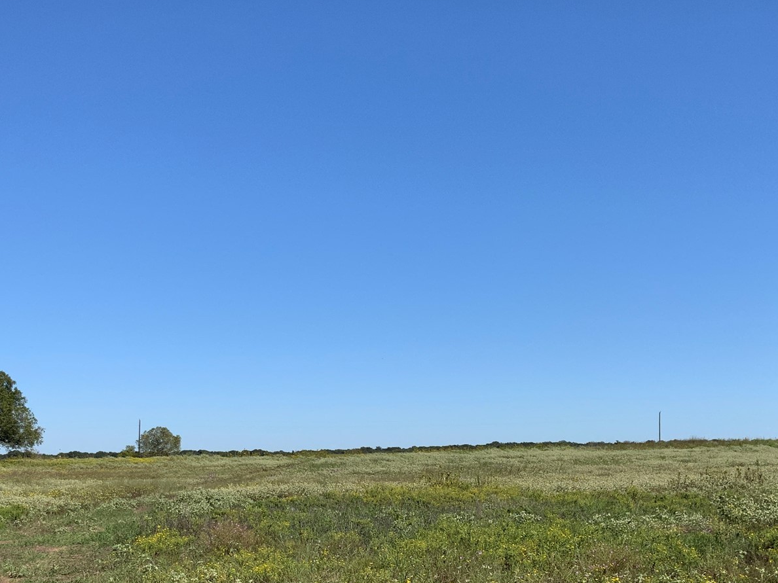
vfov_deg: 28.8
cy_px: 419
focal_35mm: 50
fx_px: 1124
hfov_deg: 38.1
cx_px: 335
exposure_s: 1/2427
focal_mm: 3
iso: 16
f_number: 1.8
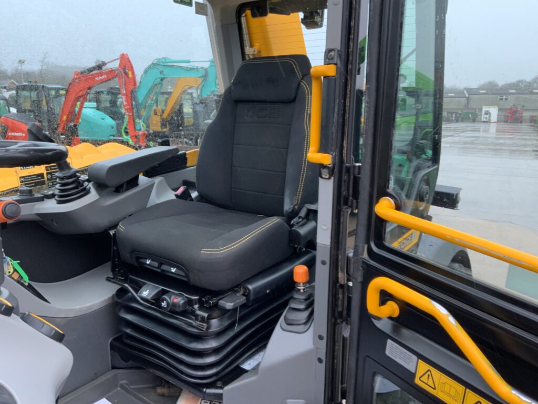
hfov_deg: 61.7
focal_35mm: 29
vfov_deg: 48.2
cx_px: 269
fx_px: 451
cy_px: 202
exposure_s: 1/73
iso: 64
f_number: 1.8
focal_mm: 3
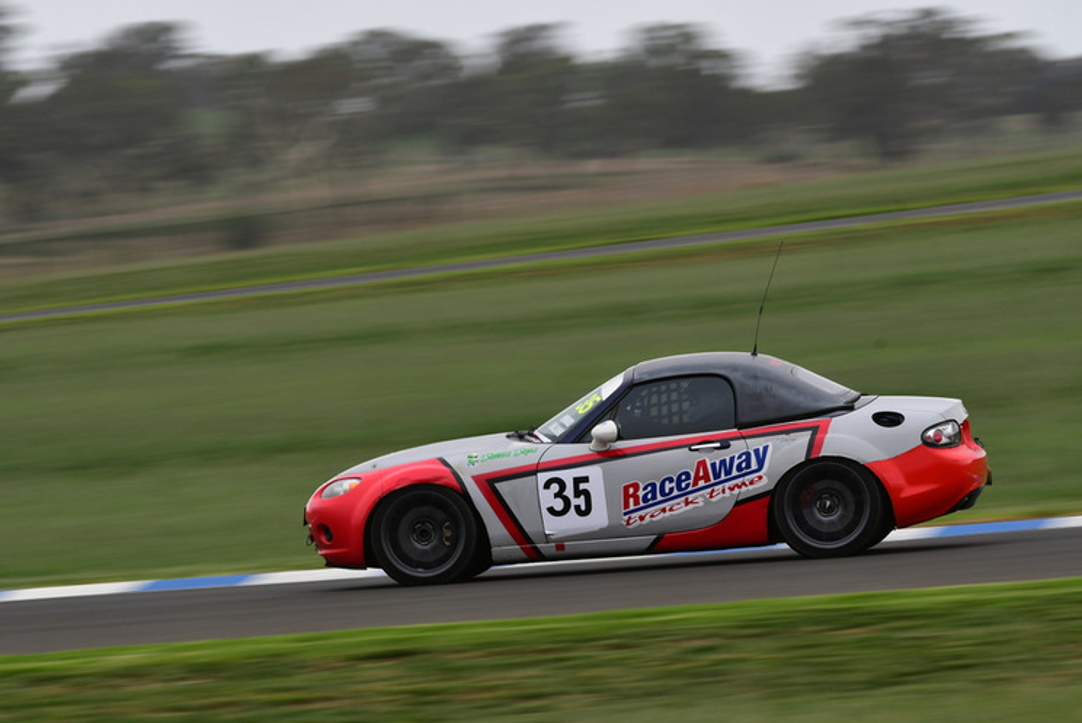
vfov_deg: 3.6
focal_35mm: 387
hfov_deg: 5.3
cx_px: 577
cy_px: 367
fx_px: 11638
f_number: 10
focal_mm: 240
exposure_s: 1/160
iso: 125
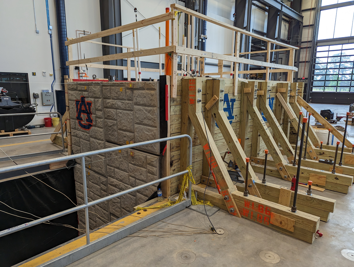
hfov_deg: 71.5
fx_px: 246
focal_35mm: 24
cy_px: 134
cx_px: 177
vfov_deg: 56.9
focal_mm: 6.81
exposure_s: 1/201
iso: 163
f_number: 1.85
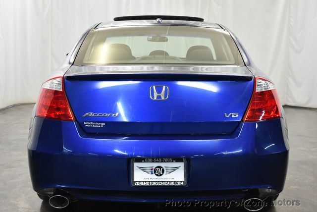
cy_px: 106
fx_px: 494
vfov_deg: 24.2
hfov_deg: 35.6
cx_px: 158
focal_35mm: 56
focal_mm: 28
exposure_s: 1/125
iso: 1600
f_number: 4.2
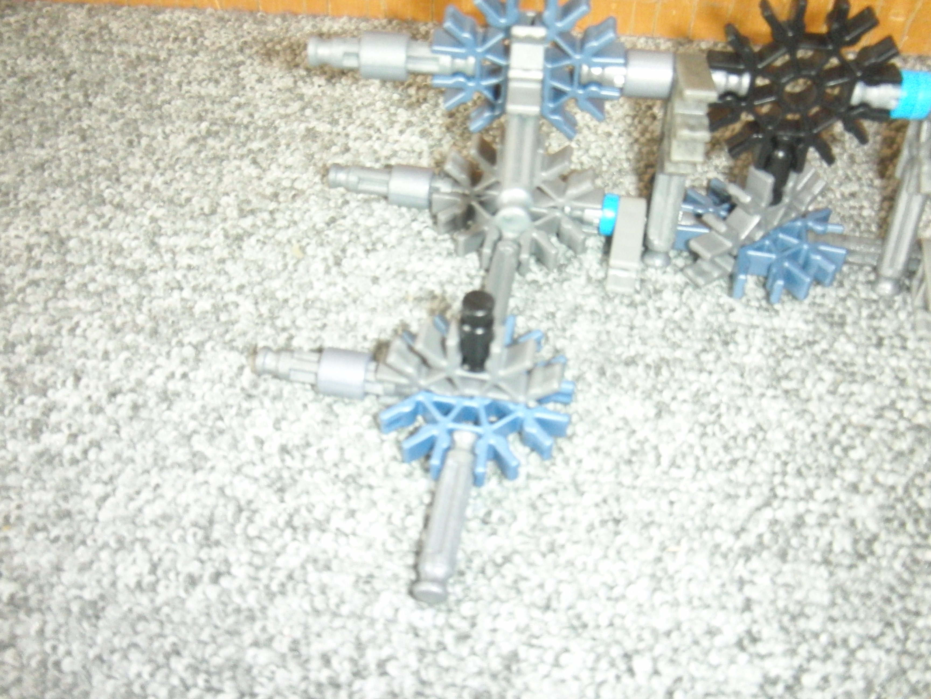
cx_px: 466
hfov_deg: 49.0
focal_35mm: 38
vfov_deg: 37.7
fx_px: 1022
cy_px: 350
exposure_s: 1/40
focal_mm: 6.66
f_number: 3.9
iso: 400
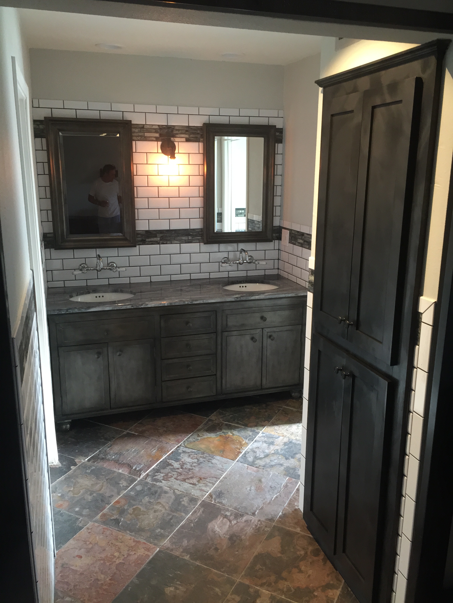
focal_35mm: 29
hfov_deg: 48.2
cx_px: 226
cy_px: 302
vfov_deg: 61.7
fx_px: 506
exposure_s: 1/30
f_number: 2.2
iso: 125
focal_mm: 4.15
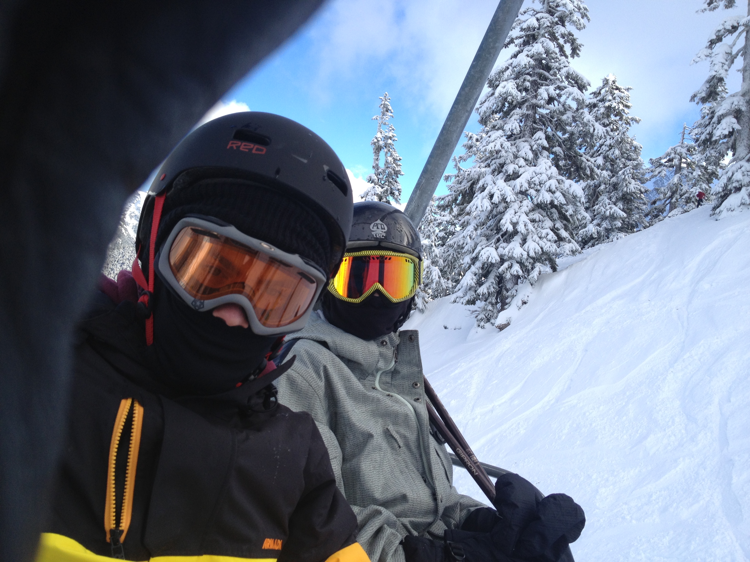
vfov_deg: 40.7
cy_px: 281
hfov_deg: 52.6
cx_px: 375
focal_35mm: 35
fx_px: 758
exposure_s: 1/746
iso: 50
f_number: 2.4
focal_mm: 4.28
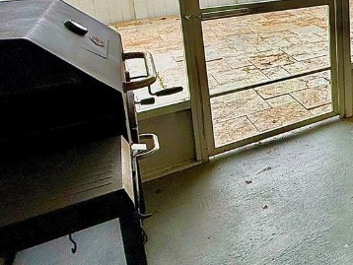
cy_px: 5
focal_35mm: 40
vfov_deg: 33.2
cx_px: 453
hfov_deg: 34.2
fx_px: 408
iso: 64
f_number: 2.2
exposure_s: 1/331
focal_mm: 2.22
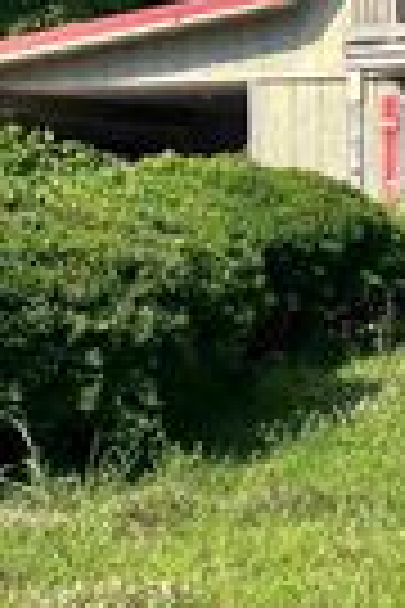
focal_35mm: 100
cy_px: 2
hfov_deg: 13.5
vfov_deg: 19.8
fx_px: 1687
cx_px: 400
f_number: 1.5
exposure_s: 1/3165
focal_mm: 5.7
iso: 50
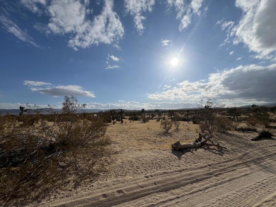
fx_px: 104
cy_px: 104
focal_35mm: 13
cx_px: 138
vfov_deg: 89.9
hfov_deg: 106.2
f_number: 1.8
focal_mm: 1.57
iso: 25
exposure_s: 1/6494
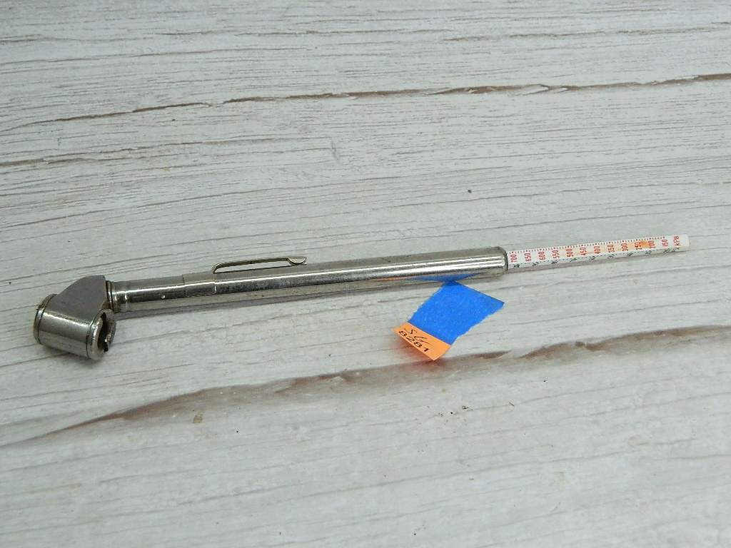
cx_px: 366
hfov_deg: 27.8
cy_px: 274
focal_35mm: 70
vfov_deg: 21.0
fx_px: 1478
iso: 400
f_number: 4
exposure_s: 1/200
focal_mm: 12.6
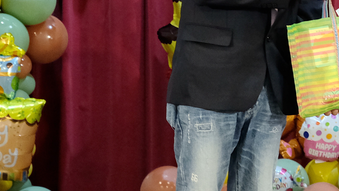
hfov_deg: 9.8
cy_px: 17
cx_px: 586
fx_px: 1888
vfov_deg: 5.8
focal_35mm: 210
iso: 2000
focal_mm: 36.5
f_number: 4
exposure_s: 1/60
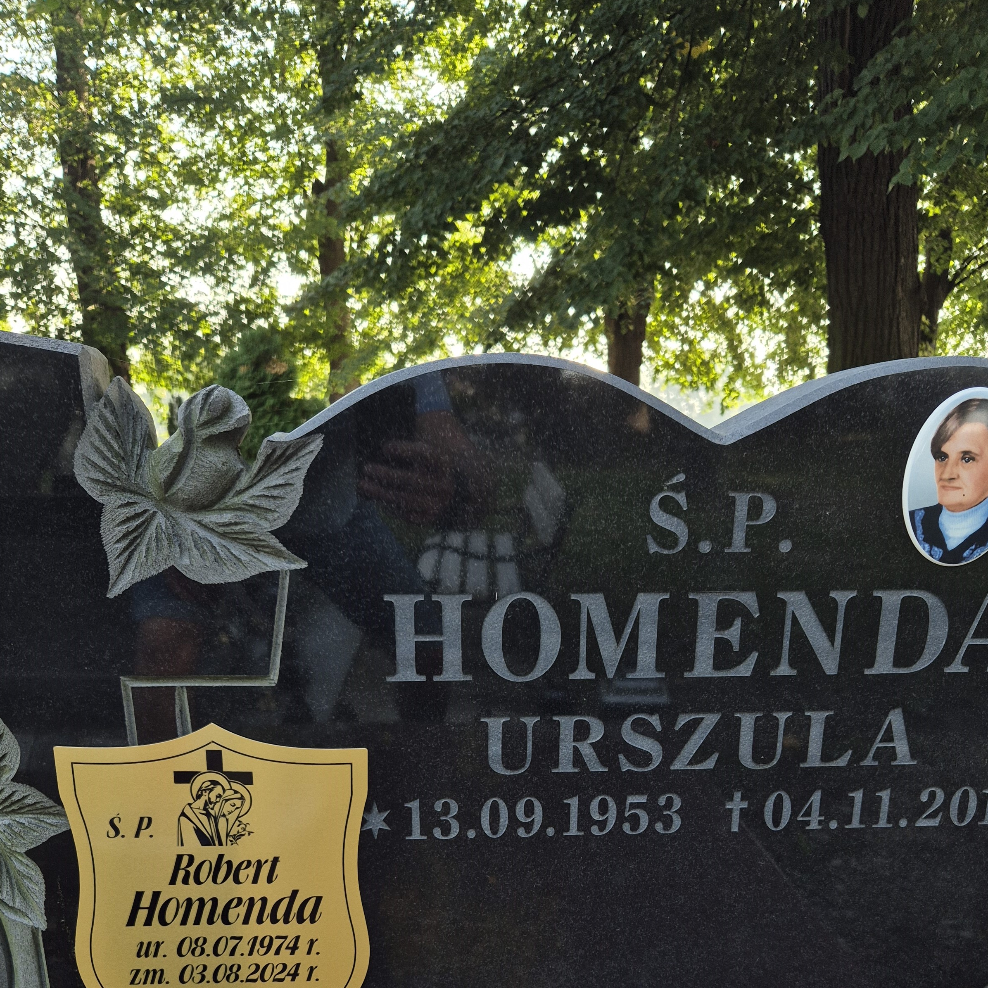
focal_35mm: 34
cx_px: 523
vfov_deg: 45.8
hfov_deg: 48.4
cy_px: 797
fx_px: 1098
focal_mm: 5.4
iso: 40
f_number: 1.8
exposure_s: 1/180
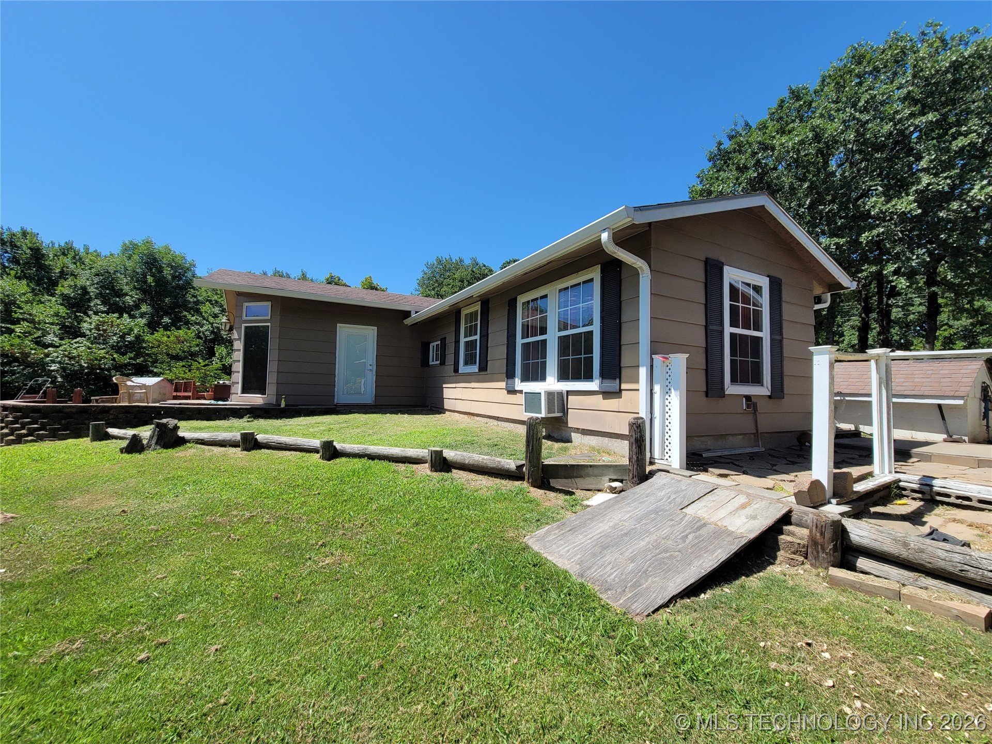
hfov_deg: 106.2
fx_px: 373
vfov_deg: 89.9
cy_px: 372
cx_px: 496
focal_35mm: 13
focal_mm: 2.2
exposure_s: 1/1445
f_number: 2.2
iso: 64
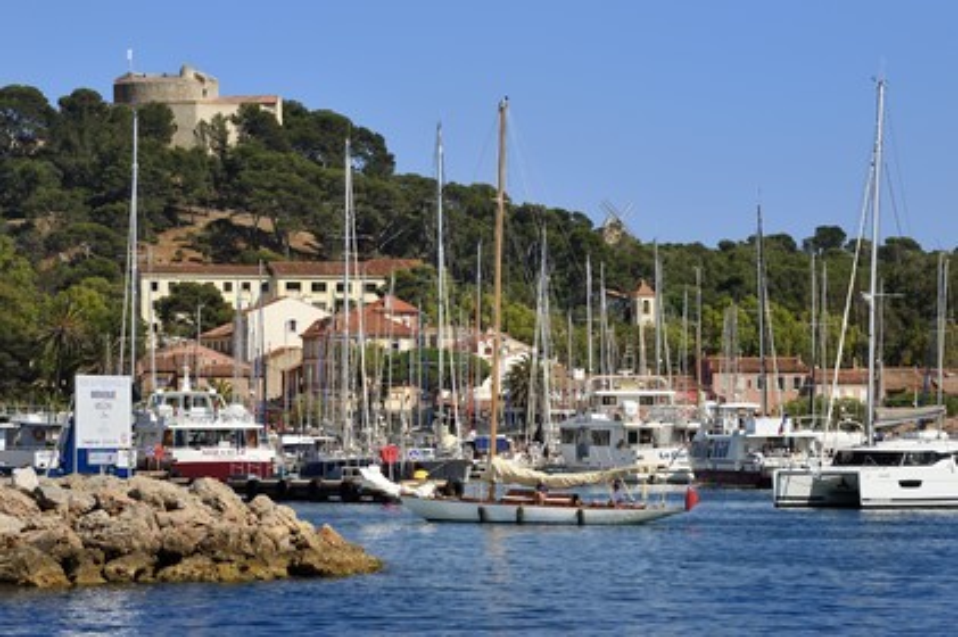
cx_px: 479
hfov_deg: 12.5
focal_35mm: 165
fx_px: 4387
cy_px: 318
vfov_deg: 8.3
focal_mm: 165
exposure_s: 1/640
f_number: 9
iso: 200
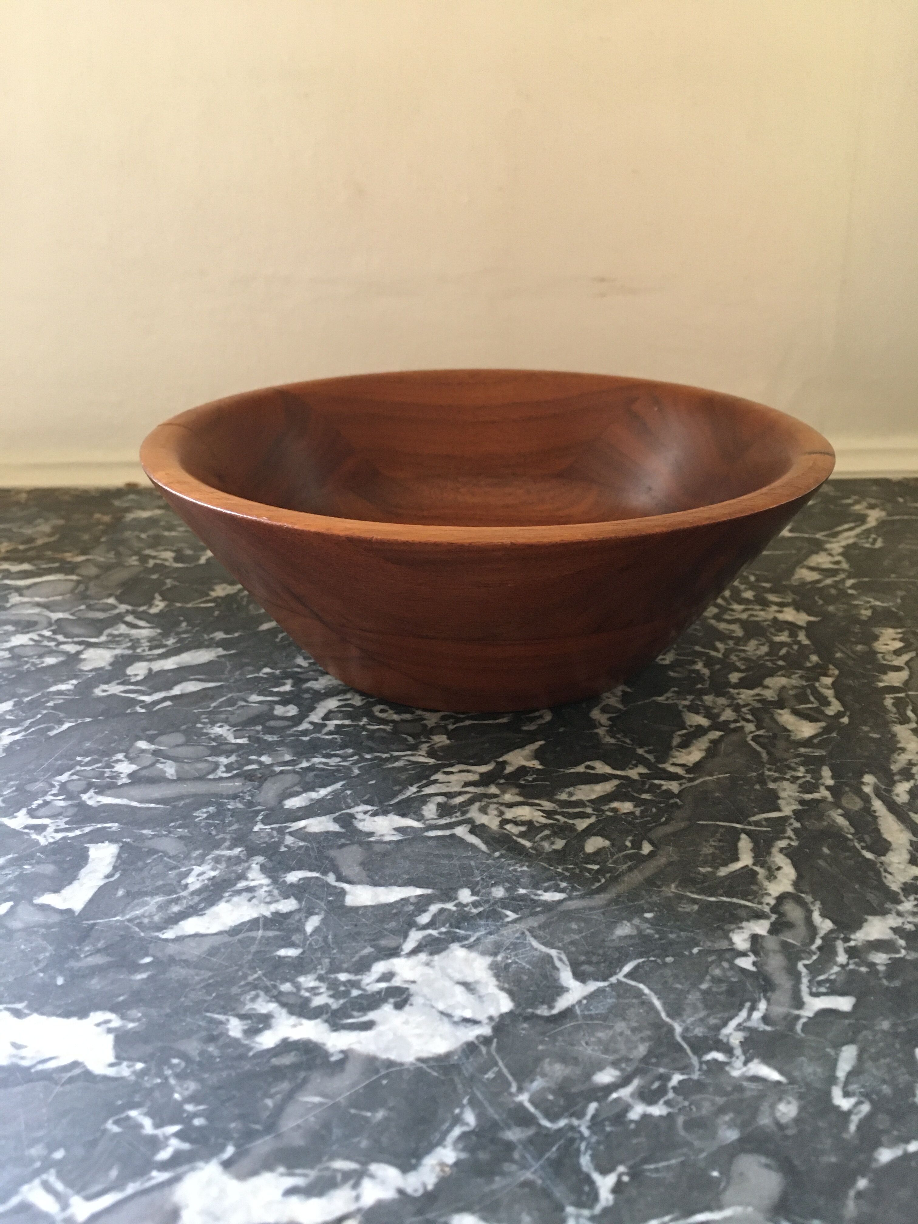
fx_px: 1025
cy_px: 612
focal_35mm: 29
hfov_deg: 48.2
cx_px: 459
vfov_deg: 61.7
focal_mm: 4.15
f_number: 2.2
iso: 200
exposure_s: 1/20
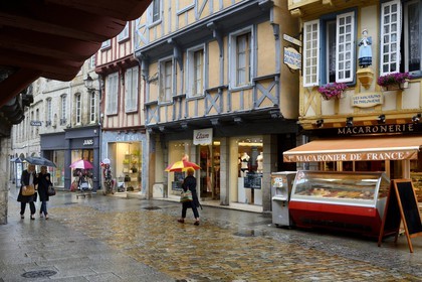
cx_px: 211
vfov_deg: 37.9
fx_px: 410
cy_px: 141
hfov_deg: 54.4
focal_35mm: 35
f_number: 8
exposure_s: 1/125
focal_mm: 35
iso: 800
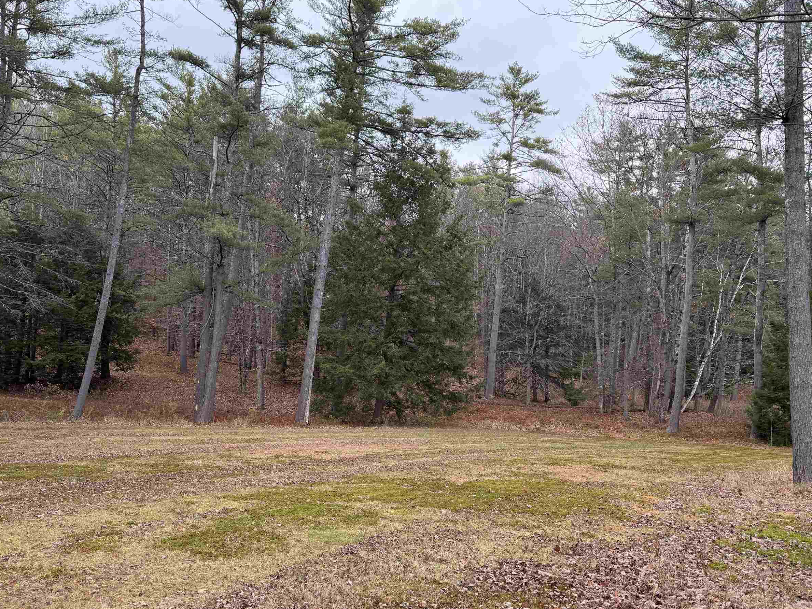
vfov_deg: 45.3
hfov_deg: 58.3
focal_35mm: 31
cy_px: 356
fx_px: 727
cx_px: 435
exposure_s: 1/355
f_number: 1.78
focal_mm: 6.76
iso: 100
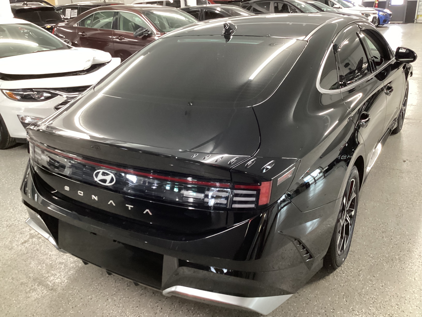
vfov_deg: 45.4
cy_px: 158
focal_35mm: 31
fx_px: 378
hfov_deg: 58.4
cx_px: 211
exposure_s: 1/30
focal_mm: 3.3
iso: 320
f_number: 2.4
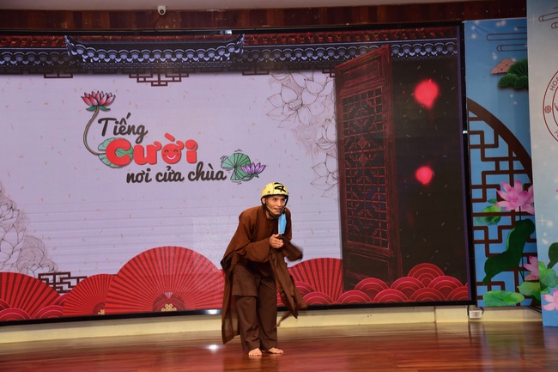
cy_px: 186
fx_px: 1007
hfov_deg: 31.0
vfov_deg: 20.9
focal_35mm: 65
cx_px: 279
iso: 1250
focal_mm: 65
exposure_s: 1/40
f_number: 6.3
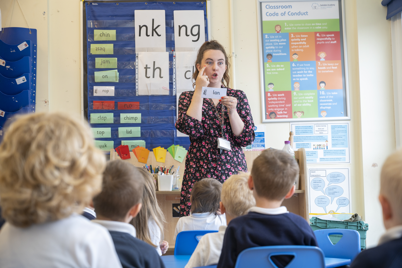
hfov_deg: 28.9
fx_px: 781
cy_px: 134
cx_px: 201
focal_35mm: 70
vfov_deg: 19.4
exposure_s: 1/100
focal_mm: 70
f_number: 5
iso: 400
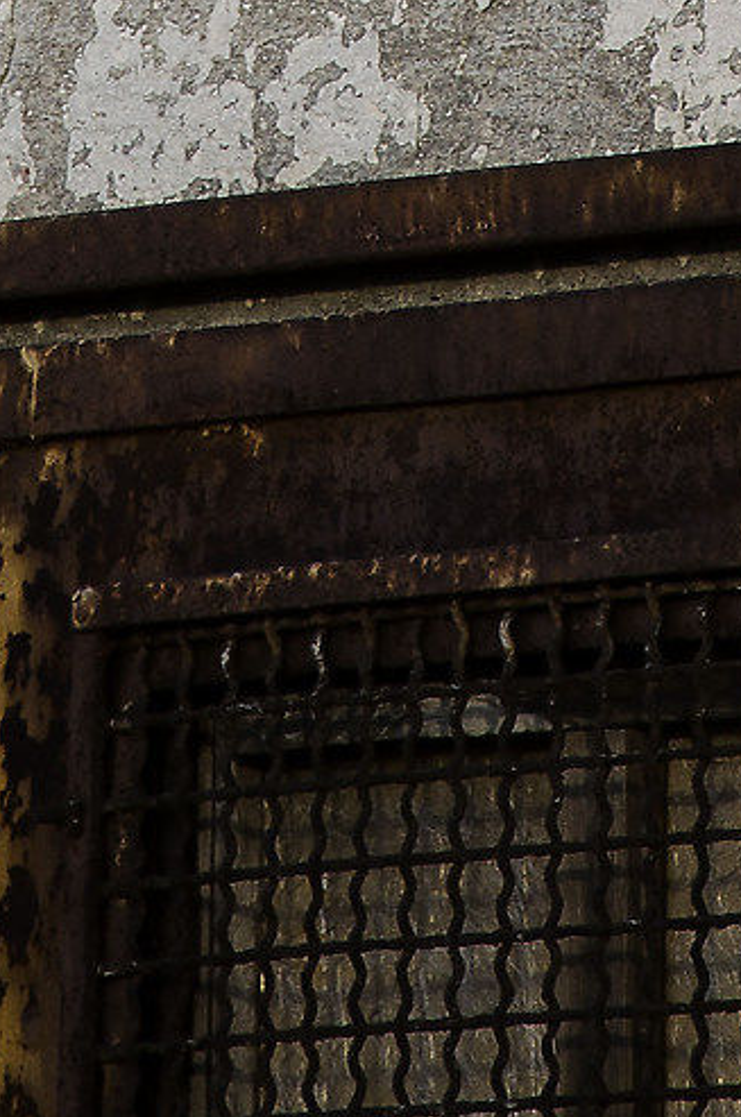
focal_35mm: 766
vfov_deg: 2.7
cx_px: 380
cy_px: -1434
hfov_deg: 1.8
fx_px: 23745
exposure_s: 1/250
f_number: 5.6
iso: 160
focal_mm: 105
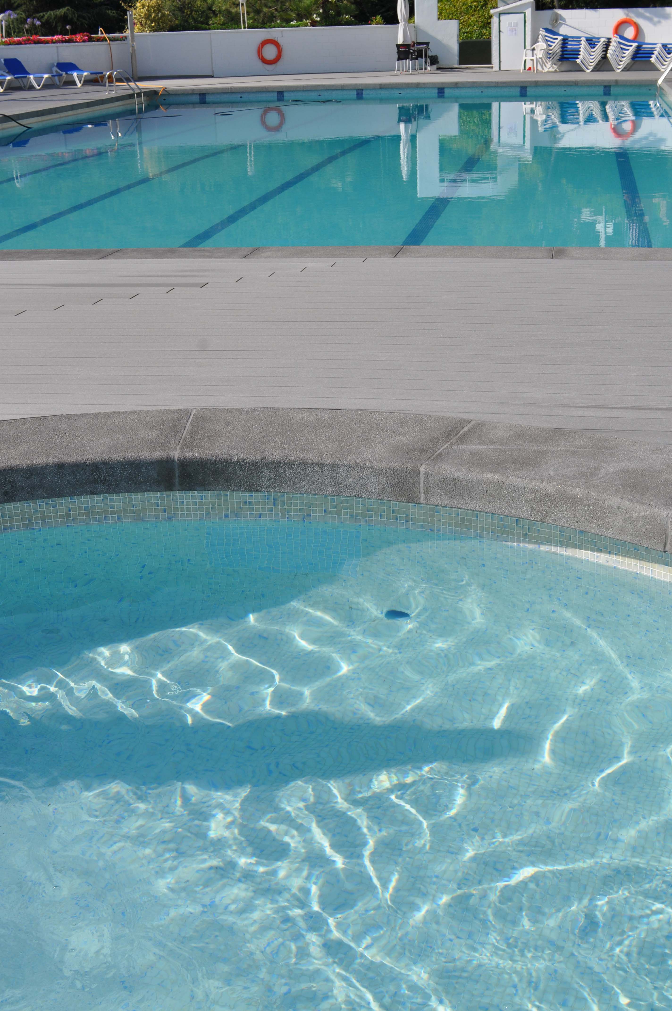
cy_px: 506
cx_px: 336
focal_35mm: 45
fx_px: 1263
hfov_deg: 29.8
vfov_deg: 43.7
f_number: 10
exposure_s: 1/400
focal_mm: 30
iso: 200
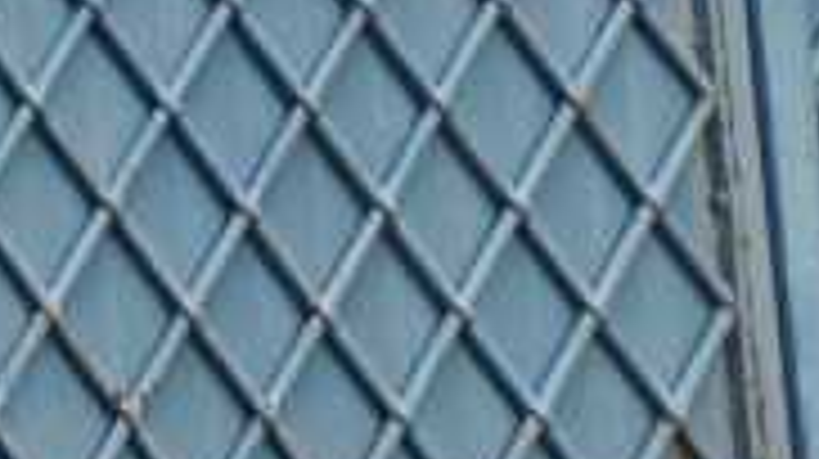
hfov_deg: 11.1
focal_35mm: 150
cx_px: -1377
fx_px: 3255
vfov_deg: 7.3
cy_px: -819
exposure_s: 1/100
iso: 32
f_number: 2
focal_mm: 4.6
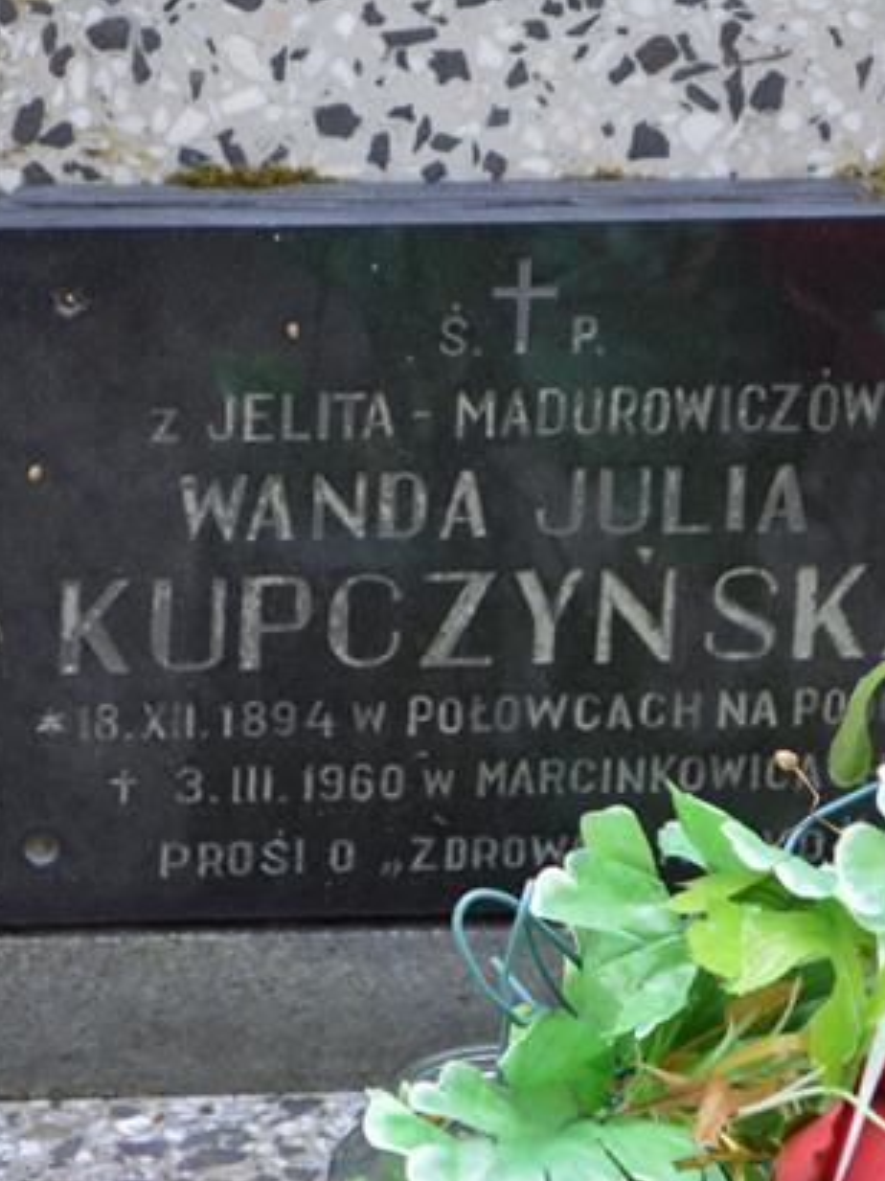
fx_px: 8040
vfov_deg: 8.4
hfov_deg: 6.3
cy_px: 578
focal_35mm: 236
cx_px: 486
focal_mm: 105
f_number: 5.6
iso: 560
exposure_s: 1/60
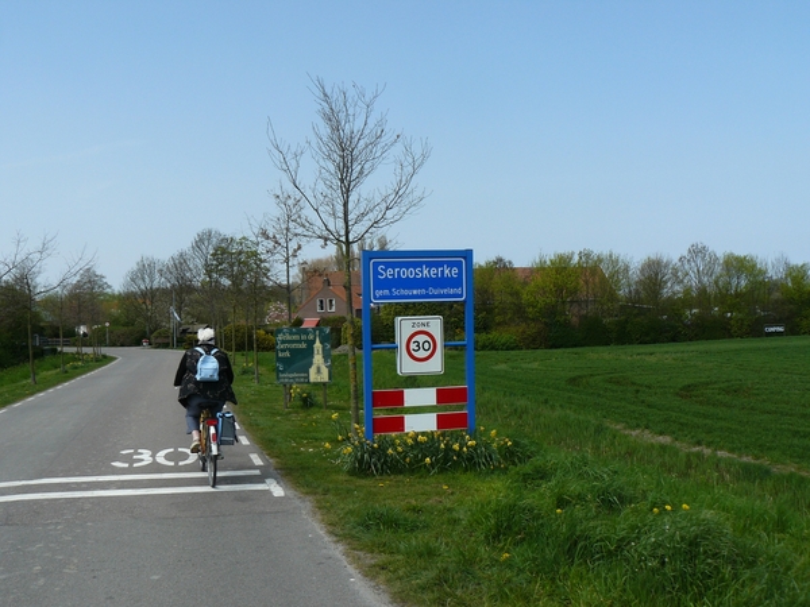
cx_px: 405
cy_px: 304
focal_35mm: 36
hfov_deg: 51.4
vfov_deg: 39.7
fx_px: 842
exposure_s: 1/320
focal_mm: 6
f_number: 5.6
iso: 100
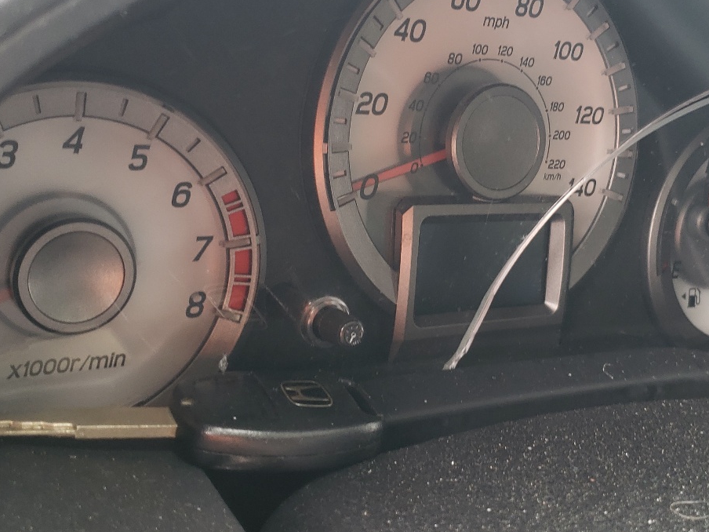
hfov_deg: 40.9
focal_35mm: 46
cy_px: 210
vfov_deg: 31.4
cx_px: 449
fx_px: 942
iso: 53
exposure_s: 1/60.2
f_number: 1.5
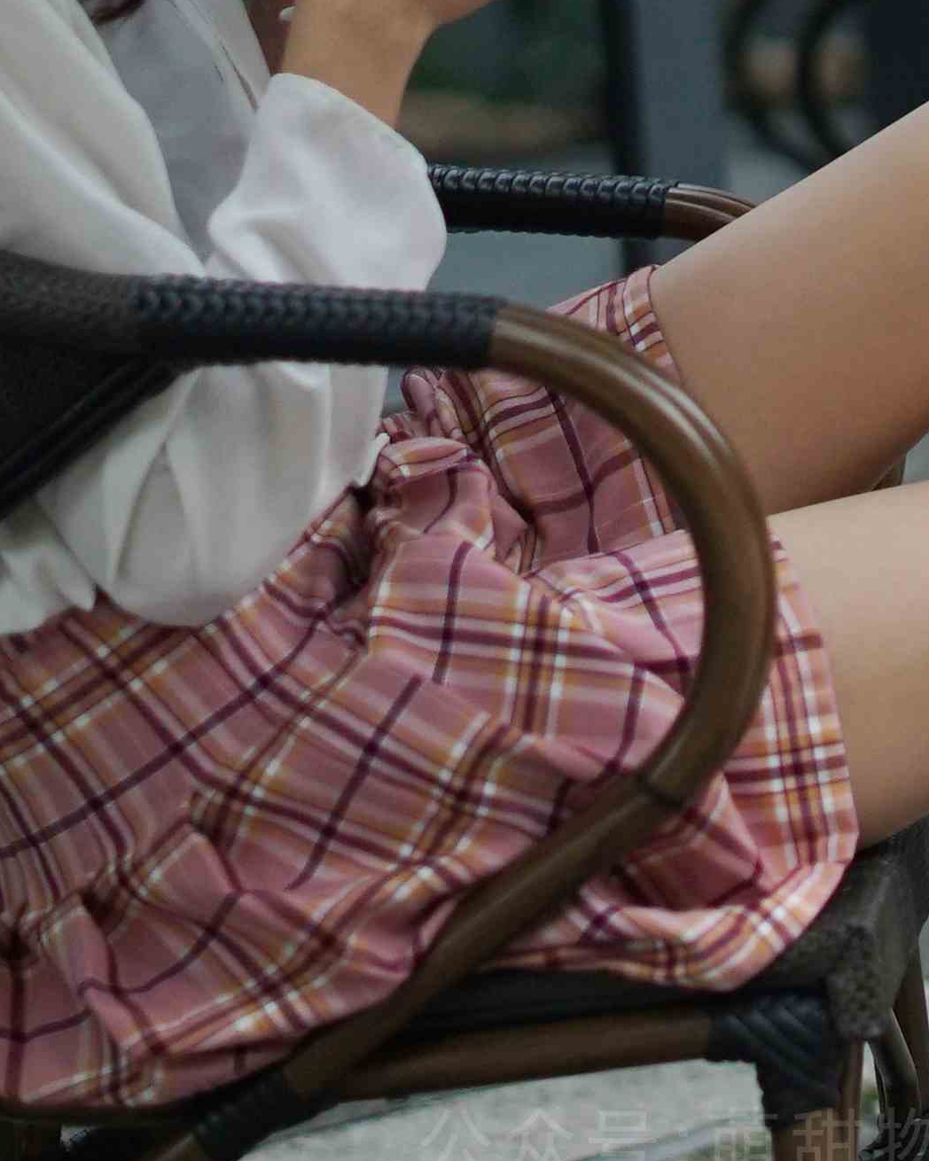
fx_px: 5224
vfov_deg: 12.7
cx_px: 1226
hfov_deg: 10.0
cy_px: 754
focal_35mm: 152
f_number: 1.8
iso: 800
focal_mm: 50
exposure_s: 1/4000
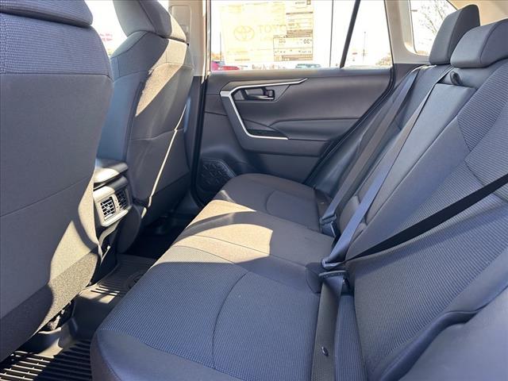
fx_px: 352
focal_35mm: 24
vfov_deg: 56.8
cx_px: 254
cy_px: 190
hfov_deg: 71.6
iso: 250
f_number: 1.78
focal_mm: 6.86
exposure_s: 1/99
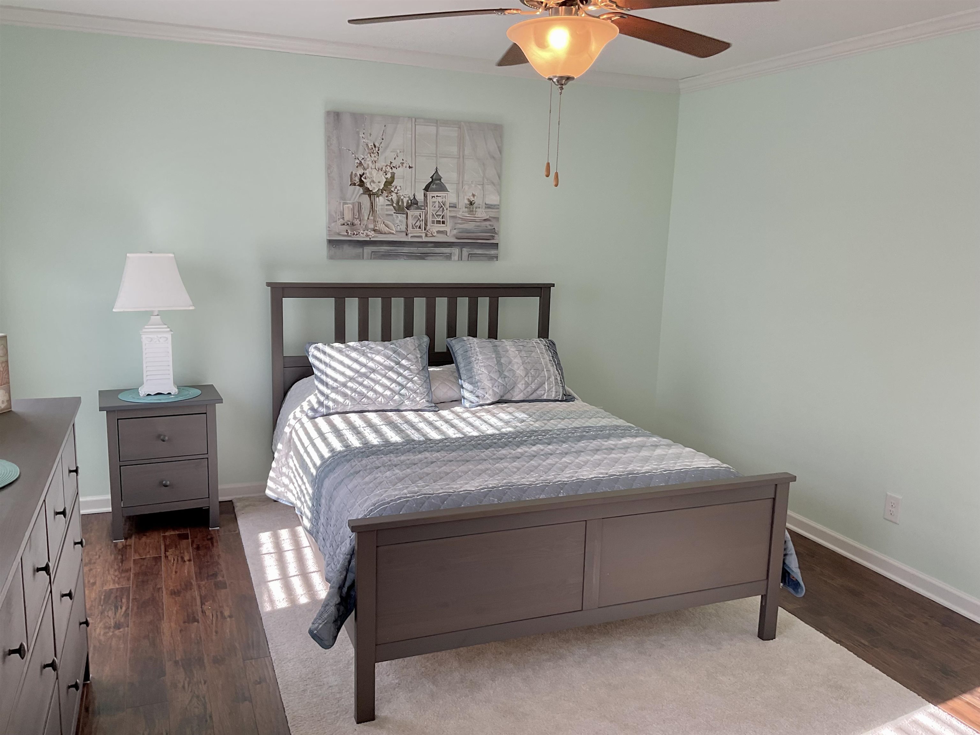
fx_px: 821
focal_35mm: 29
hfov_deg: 61.7
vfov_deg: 48.2
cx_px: 490
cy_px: 368
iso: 25
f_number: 1.8
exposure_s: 1/120
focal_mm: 3
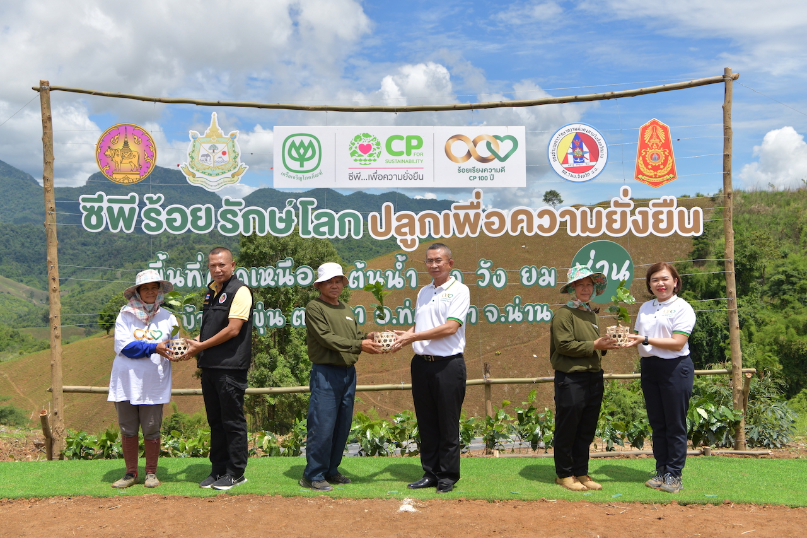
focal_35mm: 40
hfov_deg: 48.5
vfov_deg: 33.4
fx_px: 896
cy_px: 269
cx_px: 404
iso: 400
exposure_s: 1/2000
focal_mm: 40
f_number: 7.1
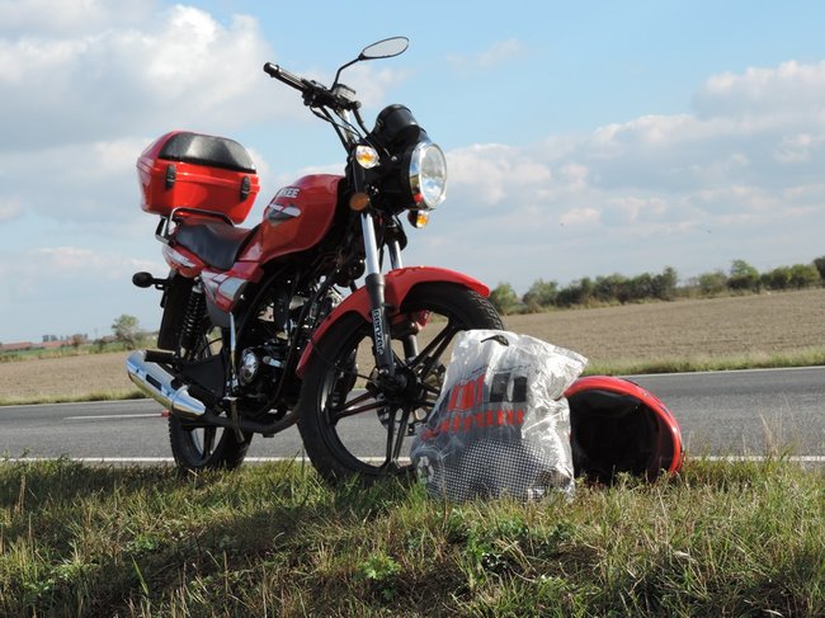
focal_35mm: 85
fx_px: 2025
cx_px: 412
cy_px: 309
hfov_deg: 23.0
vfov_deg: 17.4
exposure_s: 1/400
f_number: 4
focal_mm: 15.1
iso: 80
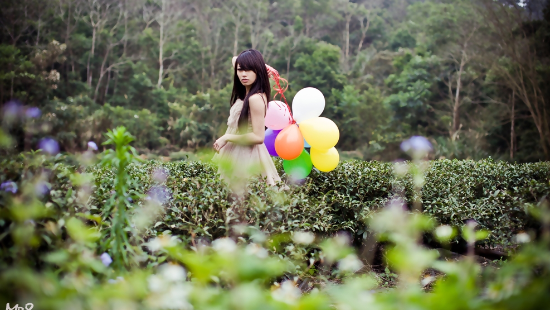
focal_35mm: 53
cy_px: 136
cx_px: 277
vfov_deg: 22.6
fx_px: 773
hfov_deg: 39.2
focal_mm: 50
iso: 320
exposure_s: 1/1600
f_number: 2
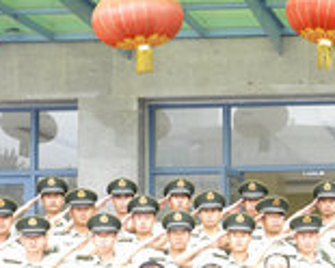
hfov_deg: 18.5
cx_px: 421
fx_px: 962
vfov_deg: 15.7
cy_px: 230
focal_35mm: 97
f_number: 5
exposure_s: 1/100
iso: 640
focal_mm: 32
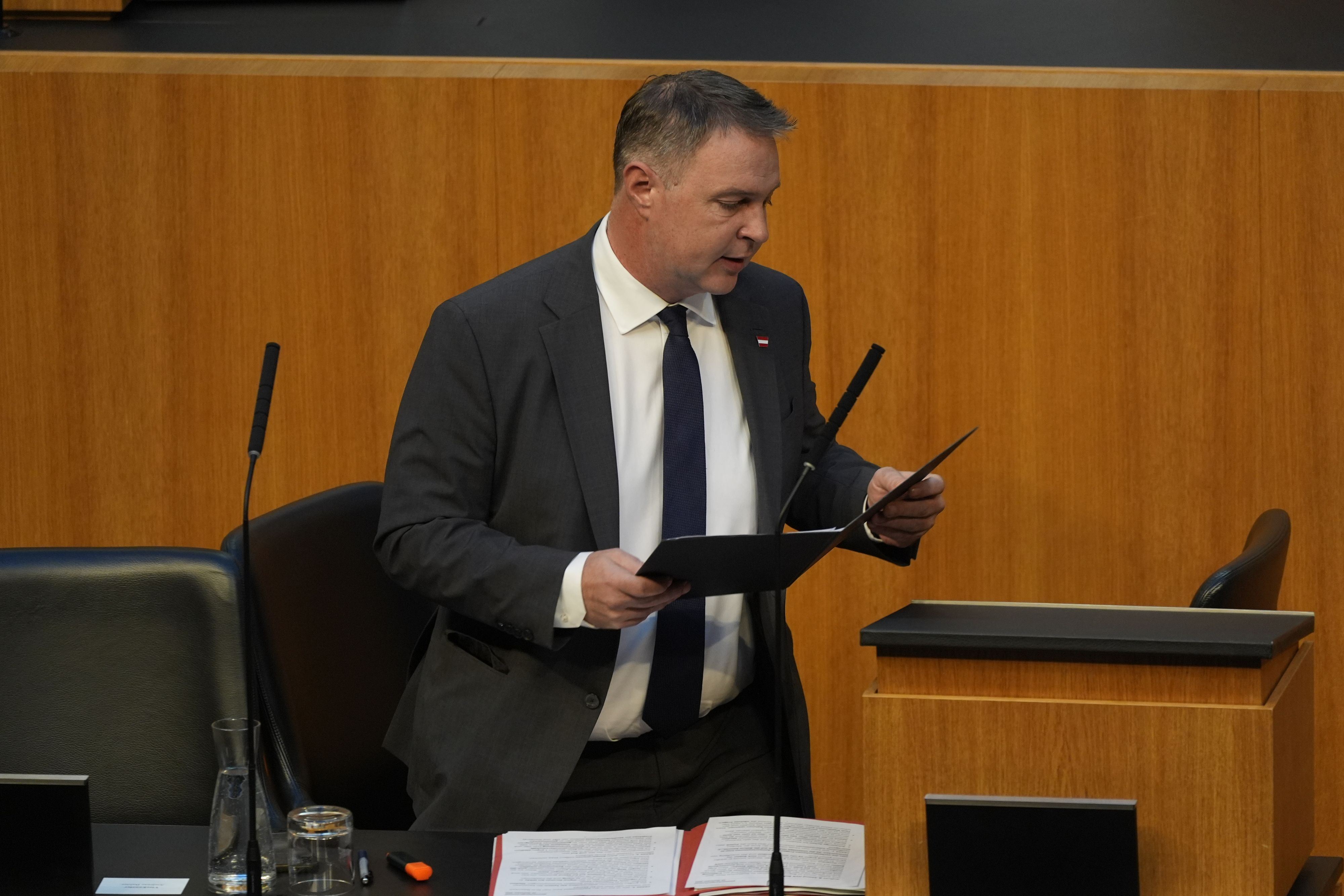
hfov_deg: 6.5
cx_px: 672
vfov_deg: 4.3
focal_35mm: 318
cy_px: 448
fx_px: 11872
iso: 2500
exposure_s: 1/320
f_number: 5.6
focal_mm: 318
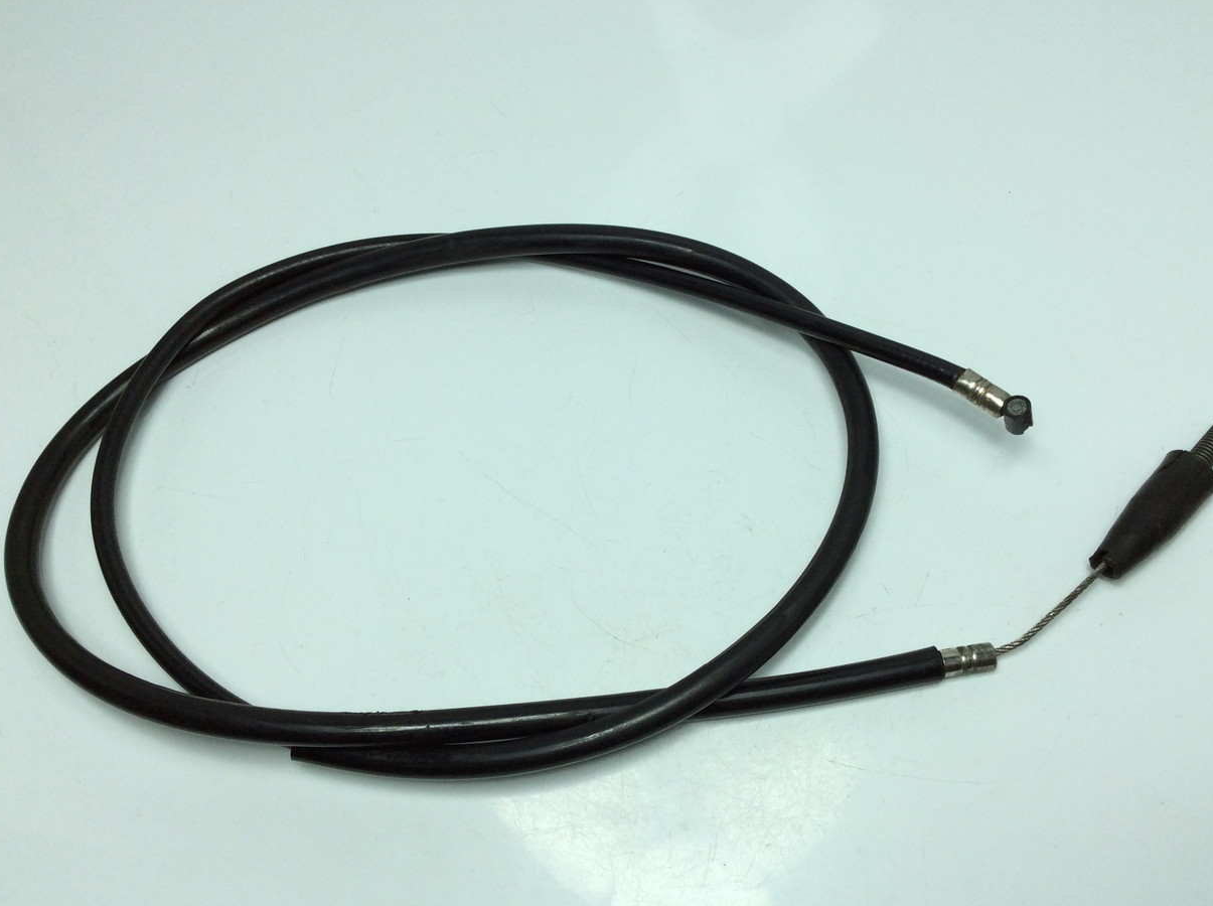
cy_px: 470
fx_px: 1190
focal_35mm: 34
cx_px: 619
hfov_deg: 54.0
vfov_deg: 41.7
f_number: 2.4
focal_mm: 3.3
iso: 32
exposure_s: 1/583
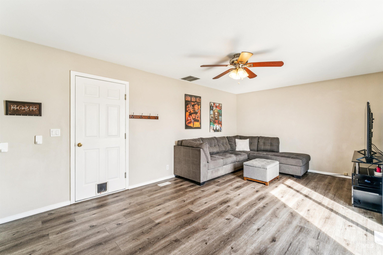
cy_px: 128
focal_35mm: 16
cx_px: 192
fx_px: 166
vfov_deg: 75.1
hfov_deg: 98.2
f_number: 13
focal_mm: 15.6
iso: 400
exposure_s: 1/25
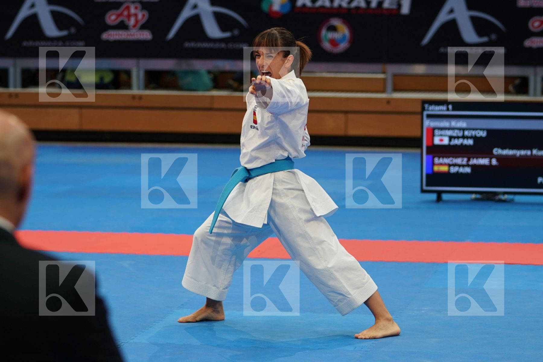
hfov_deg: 13.7
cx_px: 272
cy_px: 181
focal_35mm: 150
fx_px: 2262
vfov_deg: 9.1
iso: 640
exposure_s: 1/500
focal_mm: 100
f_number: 2.8
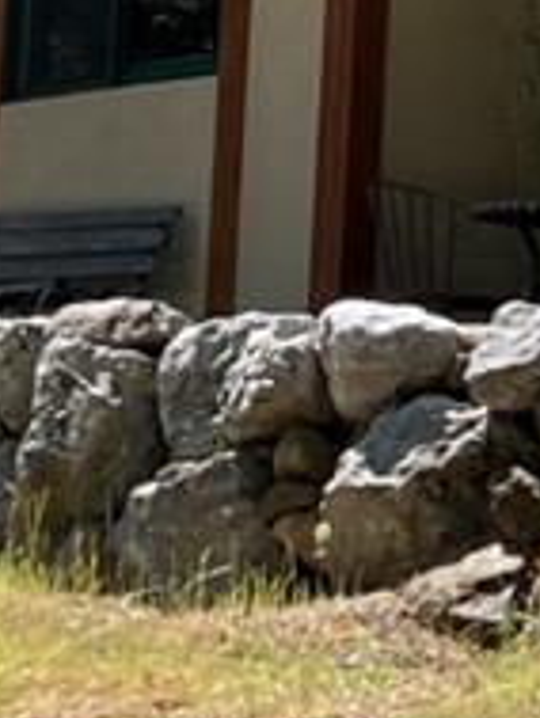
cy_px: 38
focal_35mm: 206
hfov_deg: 7.2
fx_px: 4280
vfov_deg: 9.5
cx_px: 283
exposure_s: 1/2695
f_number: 1.5
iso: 50
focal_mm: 5.7
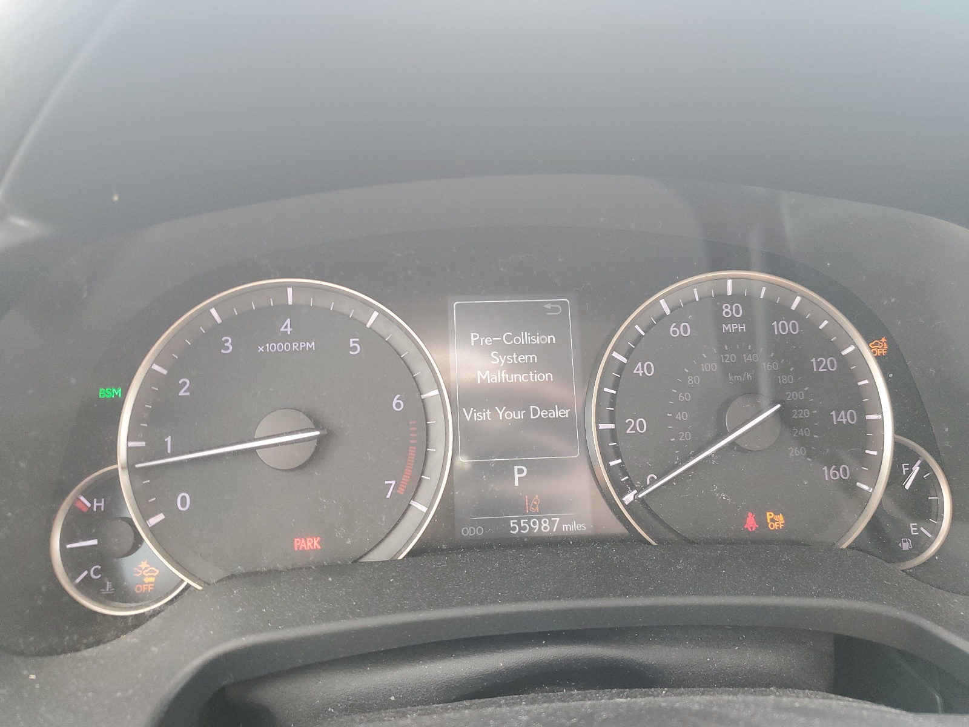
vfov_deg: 53.1
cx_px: 484
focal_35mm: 26
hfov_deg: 67.3
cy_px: 364
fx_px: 728
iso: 93
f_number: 1.5
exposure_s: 1/100
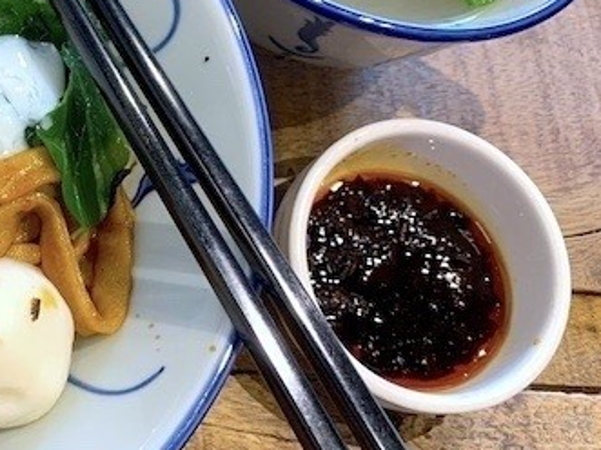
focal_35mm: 59
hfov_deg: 29.8
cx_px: -38
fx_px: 1024
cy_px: 135
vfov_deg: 24.6
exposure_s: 1/75
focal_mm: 4.25
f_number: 1.8
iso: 100
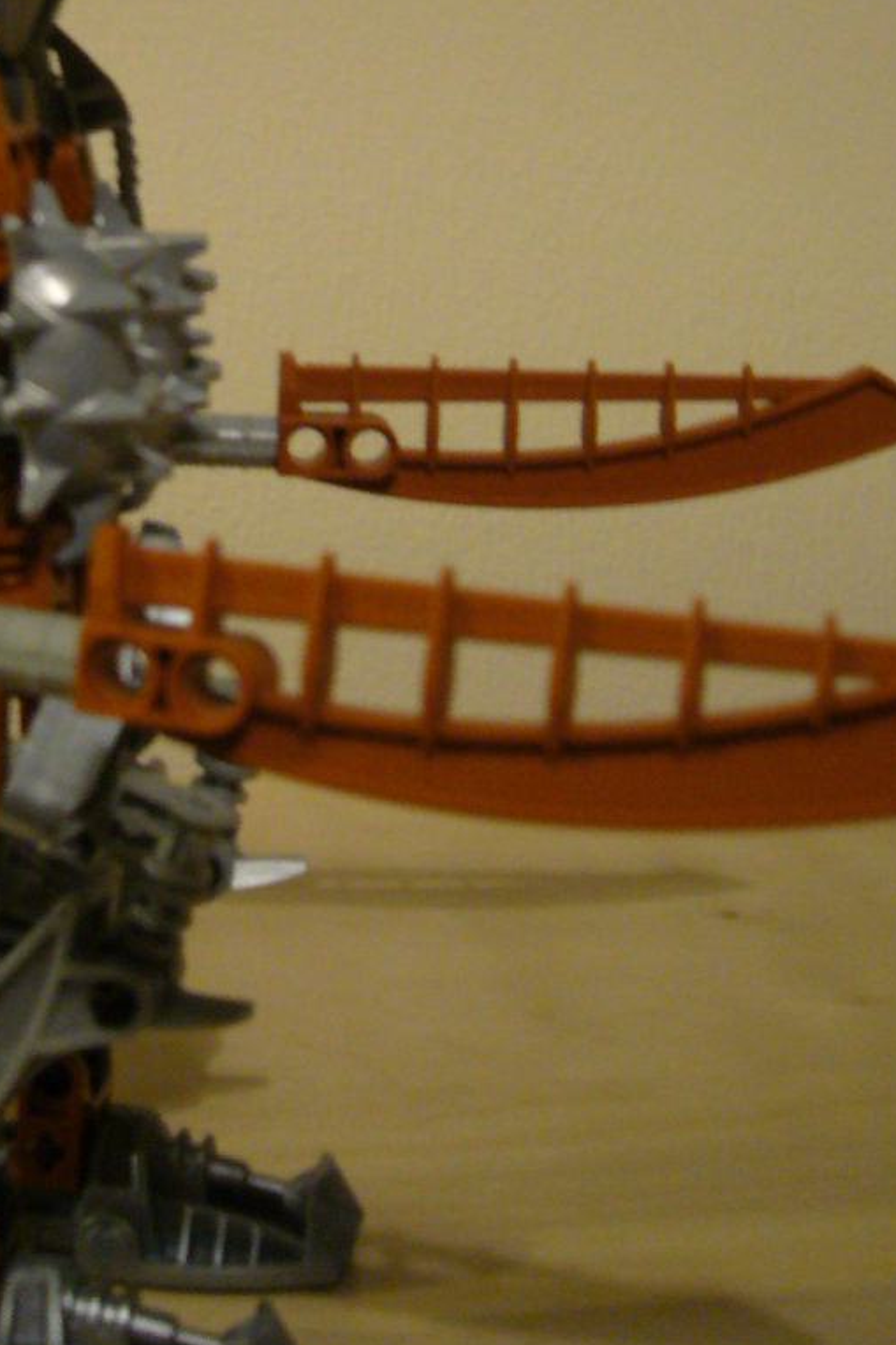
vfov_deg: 32.1
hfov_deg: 22.2
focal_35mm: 61
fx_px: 2278
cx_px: 327
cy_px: 294
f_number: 2.8
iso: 200
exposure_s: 1/6
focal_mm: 5.8
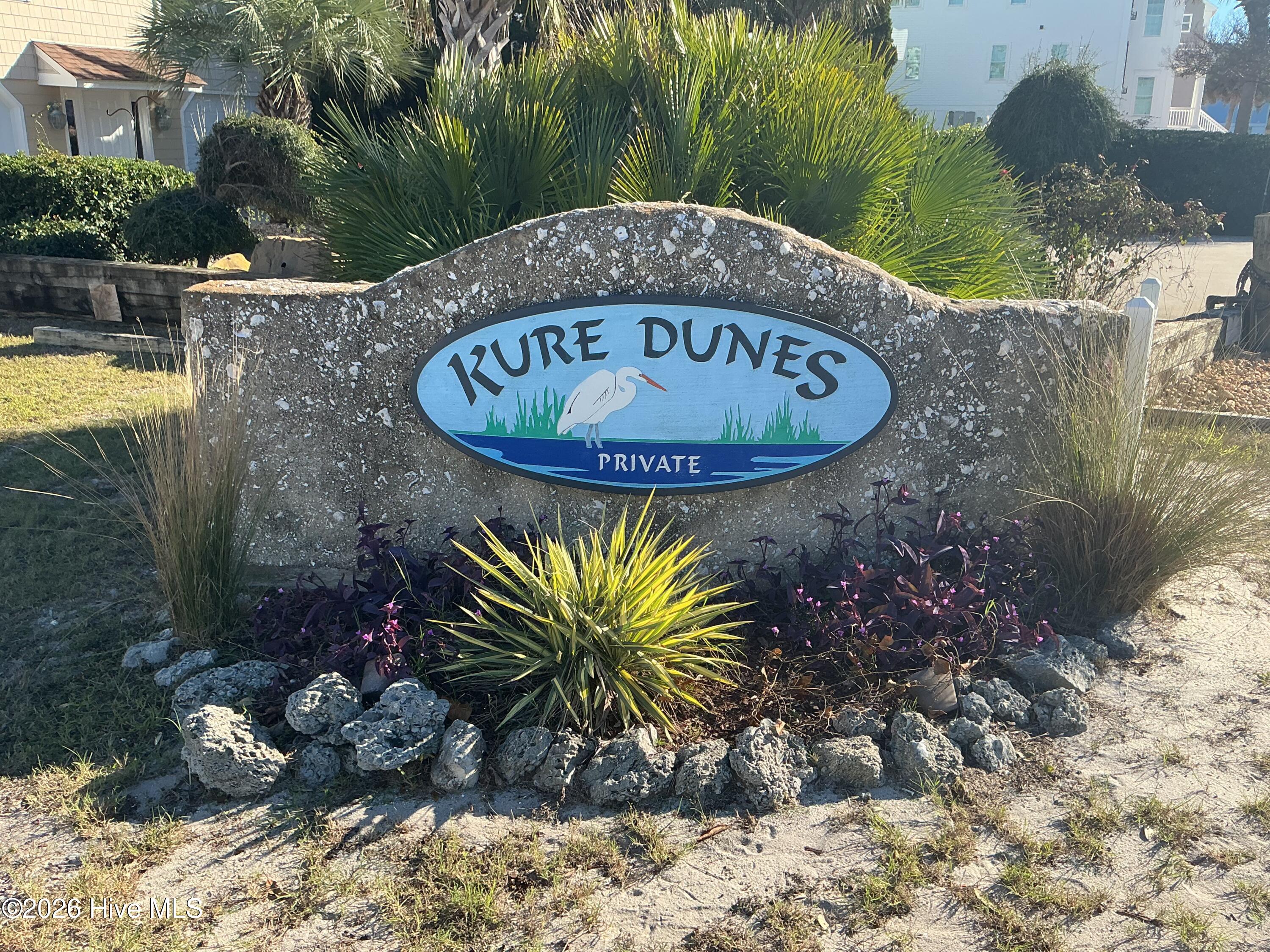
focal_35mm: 29
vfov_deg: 48.2
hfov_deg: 61.7
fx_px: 1064
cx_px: 635
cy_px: 476
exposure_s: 1/728
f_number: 1.8
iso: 25
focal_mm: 3
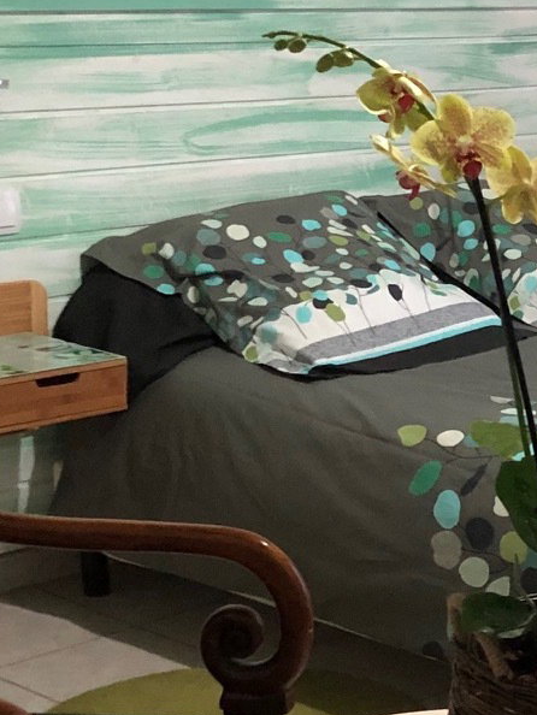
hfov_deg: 15.0
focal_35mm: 95
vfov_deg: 20.6
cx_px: 660
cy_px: 392
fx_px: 1964
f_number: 1.8
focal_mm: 3.99
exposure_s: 1/5
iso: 80
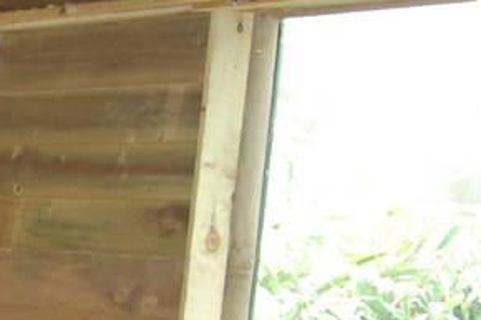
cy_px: 361
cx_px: -731
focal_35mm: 149
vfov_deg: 9.1
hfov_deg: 11.2
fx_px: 1990
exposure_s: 1/60
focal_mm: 18
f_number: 3.5
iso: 400
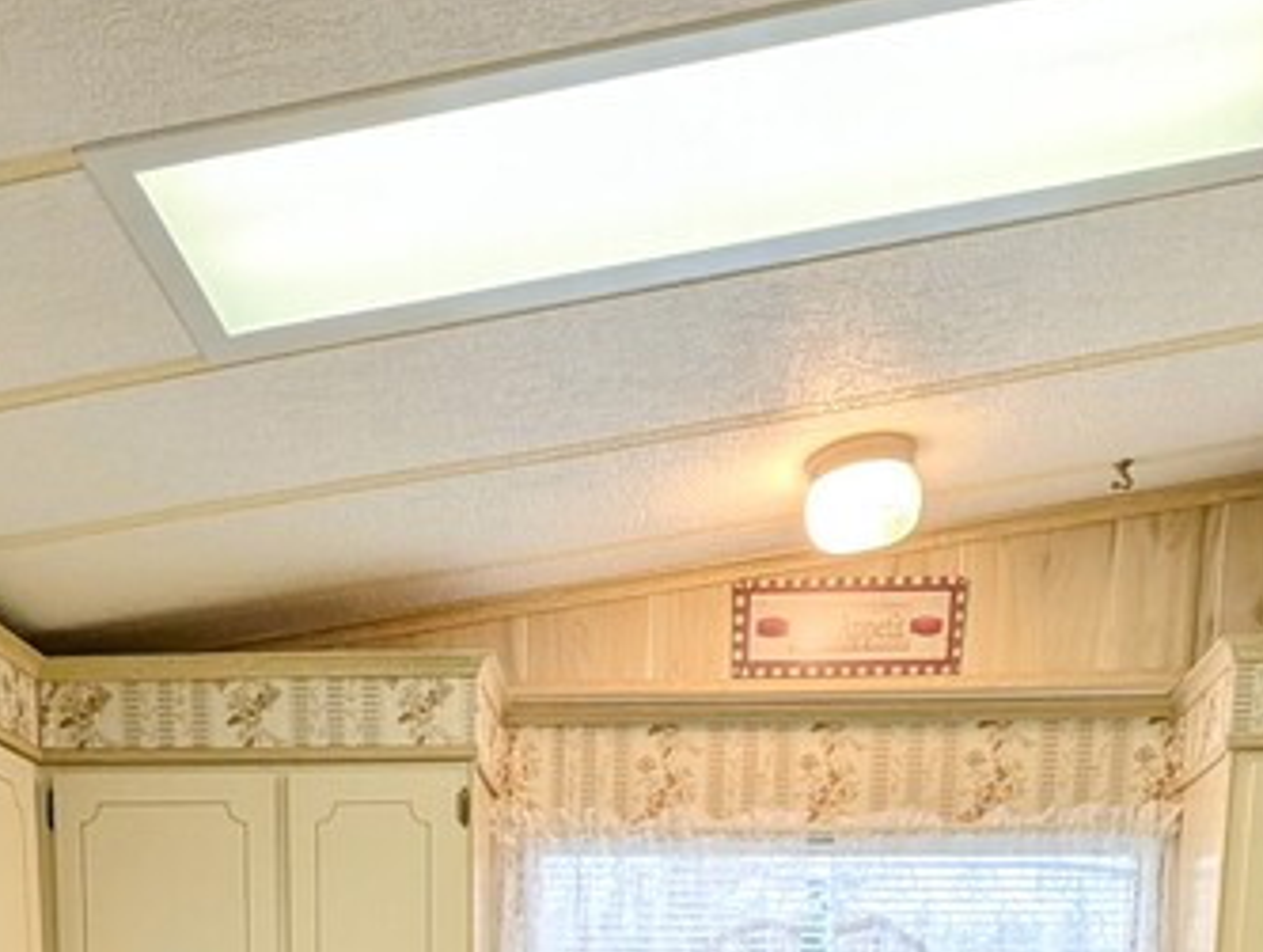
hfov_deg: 47.6
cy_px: 1417
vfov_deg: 26.8
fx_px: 1426
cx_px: 542
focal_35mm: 39
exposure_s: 1/120
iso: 111
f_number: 2.2
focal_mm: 1.95
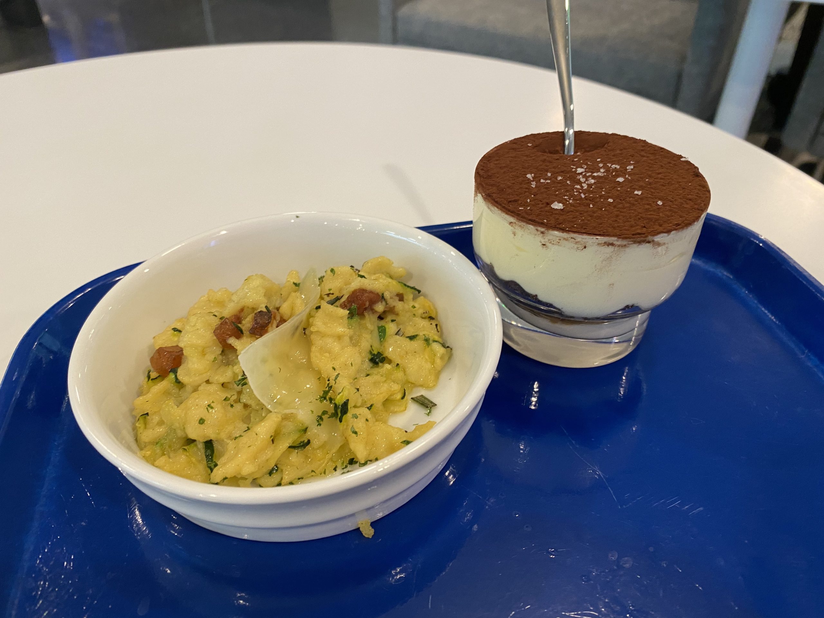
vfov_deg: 53.1
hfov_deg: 67.3
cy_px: 309
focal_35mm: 26
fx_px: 619
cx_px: 412
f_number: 1.8
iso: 160
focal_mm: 4.25
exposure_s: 1/60
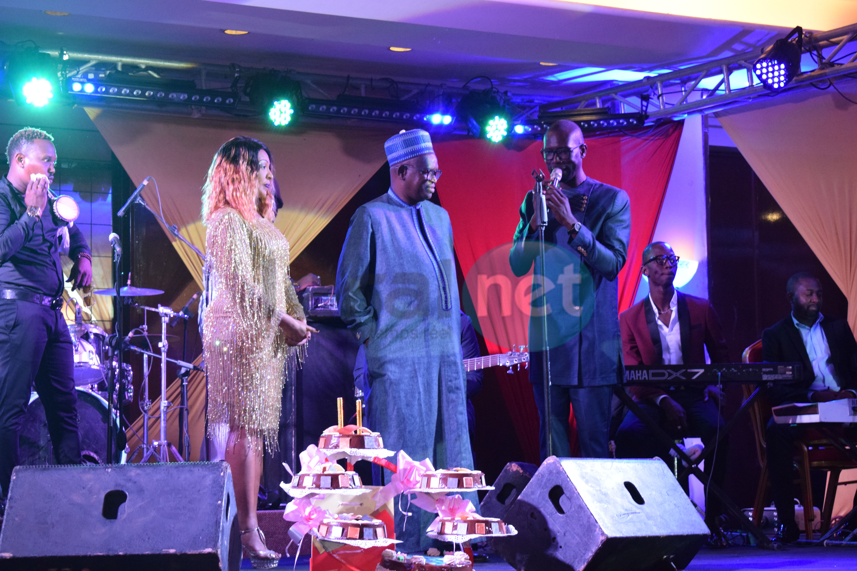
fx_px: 1964
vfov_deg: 16.6
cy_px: 286
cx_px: 428
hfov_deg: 24.6
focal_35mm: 82
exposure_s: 1/100
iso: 3200
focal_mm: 55
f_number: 5.6
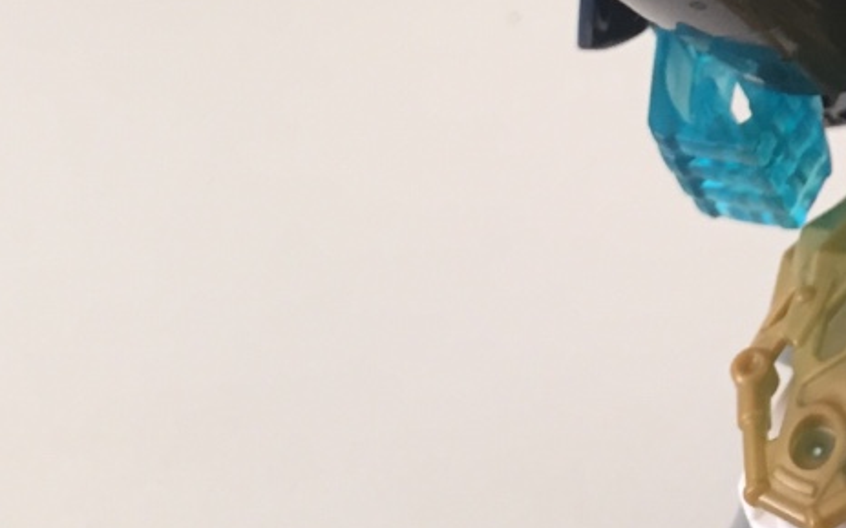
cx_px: 992
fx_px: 1959
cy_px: -239
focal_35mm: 85
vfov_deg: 14.4
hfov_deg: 22.6
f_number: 2.2
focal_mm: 4.15
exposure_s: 1/30
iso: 100
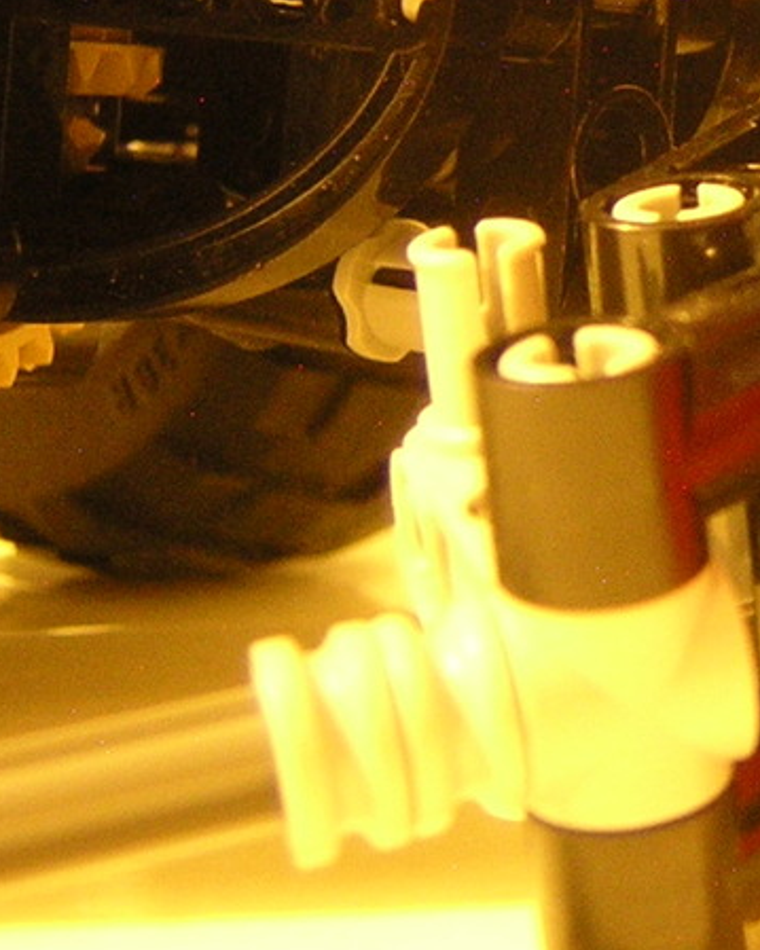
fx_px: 2644
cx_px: 1018
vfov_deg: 19.9
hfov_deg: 15.5
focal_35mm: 94
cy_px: 63
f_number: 2.6
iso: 400
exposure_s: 1.28
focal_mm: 4.7
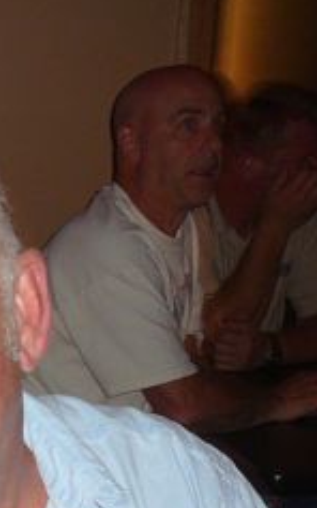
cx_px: -296
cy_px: 465
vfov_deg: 20.3
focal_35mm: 100
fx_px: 1383
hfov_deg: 11.8
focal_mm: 5.2
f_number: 2.8
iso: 100
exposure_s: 1/8
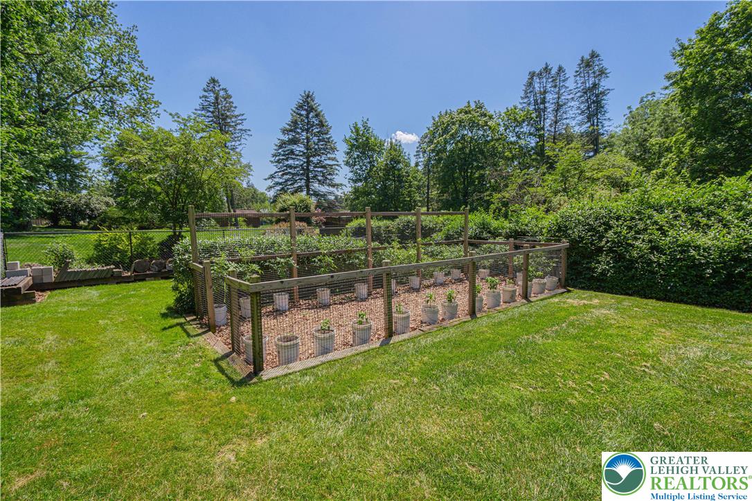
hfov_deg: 86.9
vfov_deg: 64.5
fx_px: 397
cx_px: 376
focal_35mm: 19
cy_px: 250
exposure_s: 1/4000
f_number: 9
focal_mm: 19
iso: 320
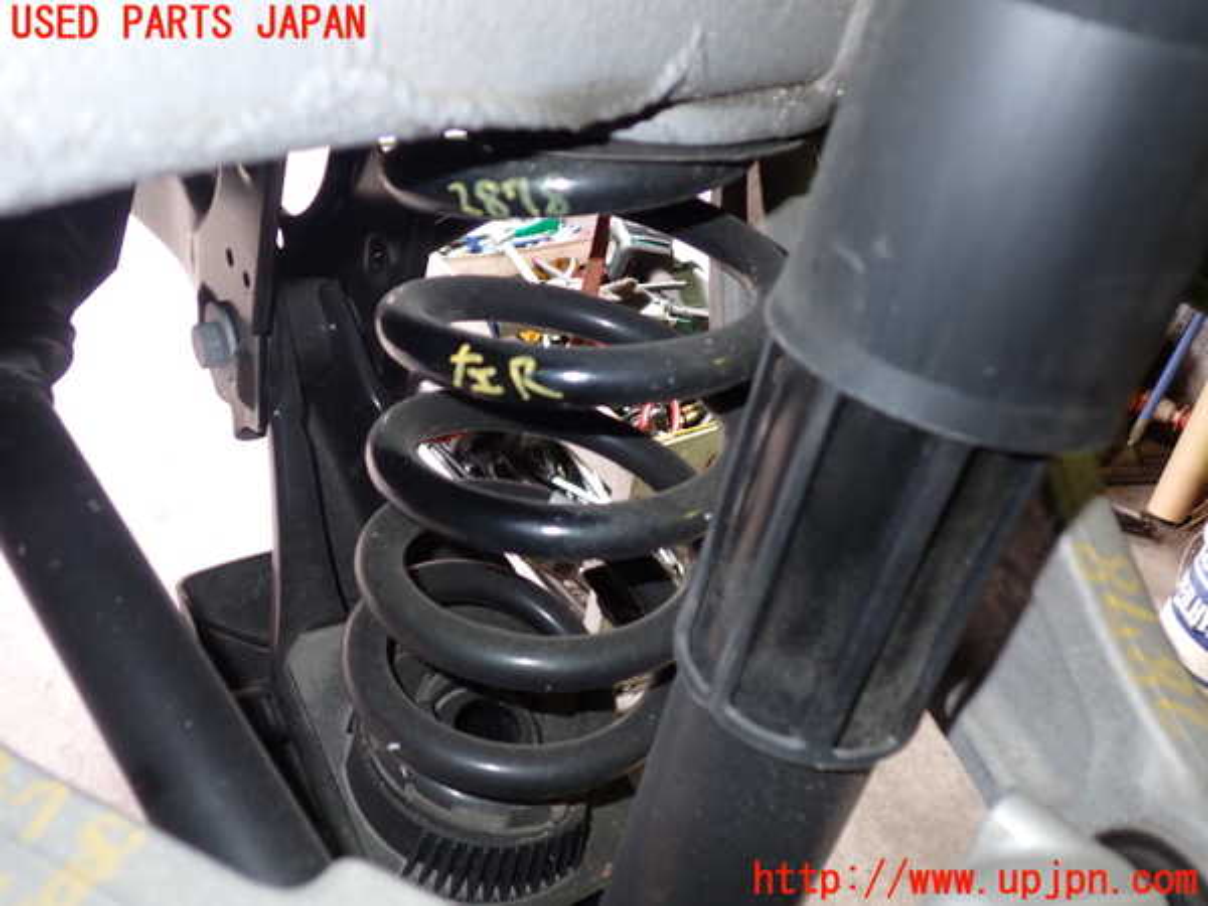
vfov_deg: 46.8
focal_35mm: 30
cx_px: 604
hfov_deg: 60.0
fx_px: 1047
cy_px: 453
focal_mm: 5.4
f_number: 2.3
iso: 200
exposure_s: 1/30
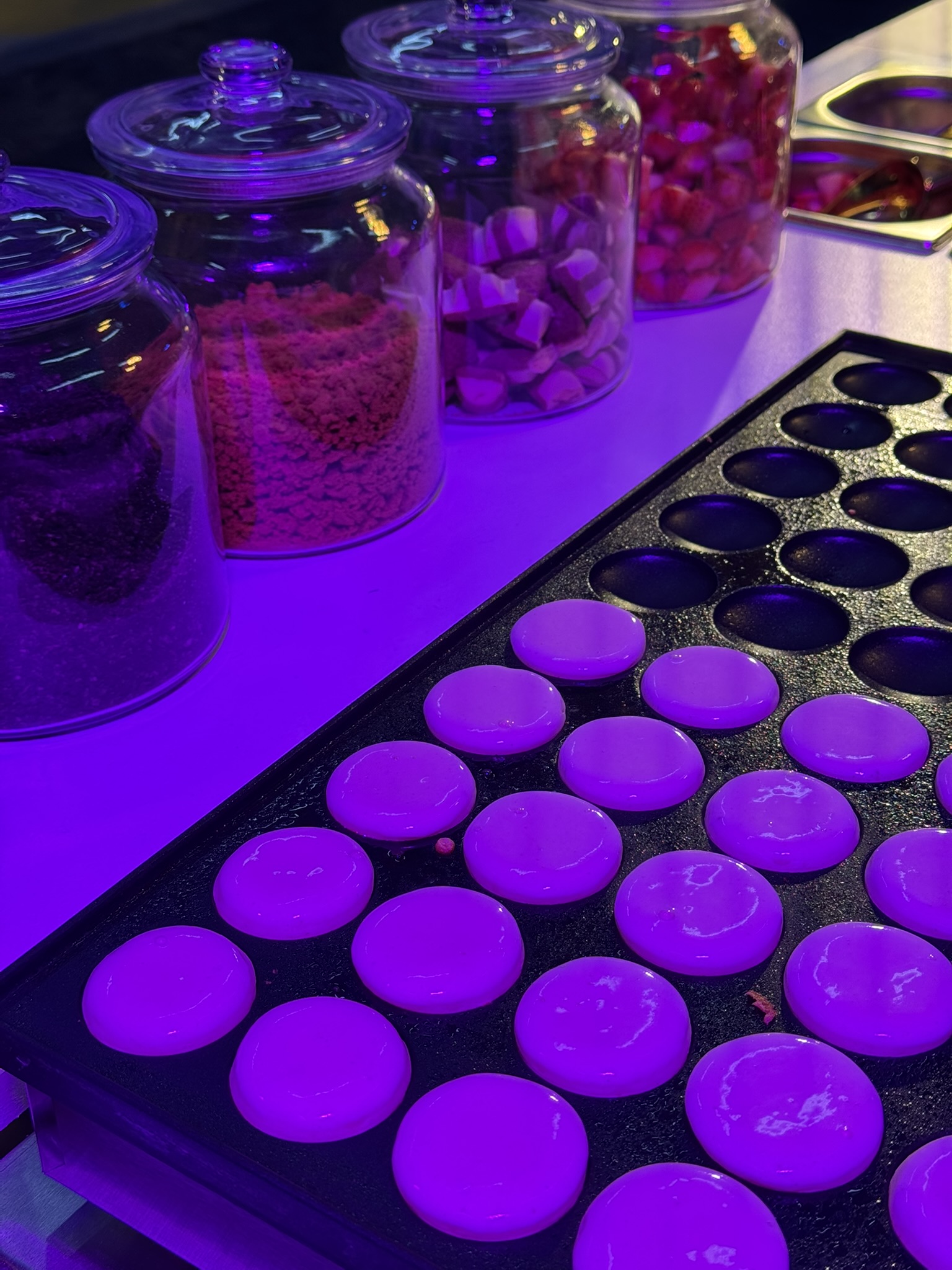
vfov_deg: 39.7
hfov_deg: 30.3
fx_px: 1760
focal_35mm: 48
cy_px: 635
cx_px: 476
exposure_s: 1/175
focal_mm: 6.76
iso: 64
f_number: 1.78
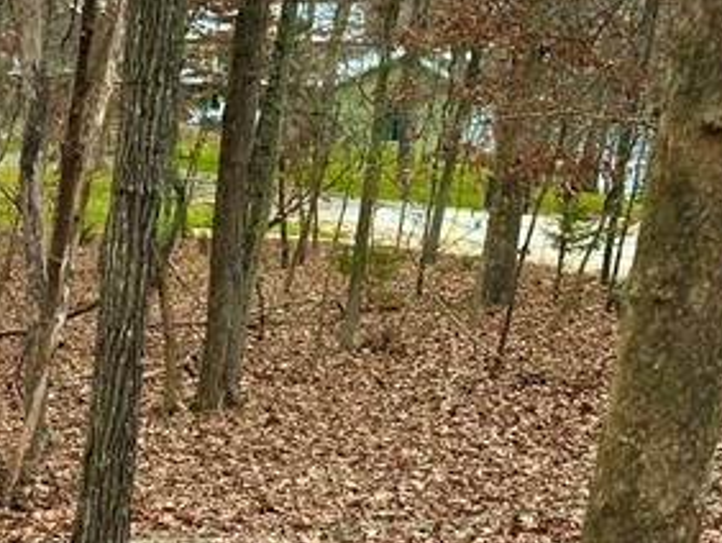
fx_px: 1816
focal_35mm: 87
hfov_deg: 19.4
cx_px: -387
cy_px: 305
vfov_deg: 17.0
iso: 64
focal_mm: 6.86
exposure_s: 1/124
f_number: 1.78
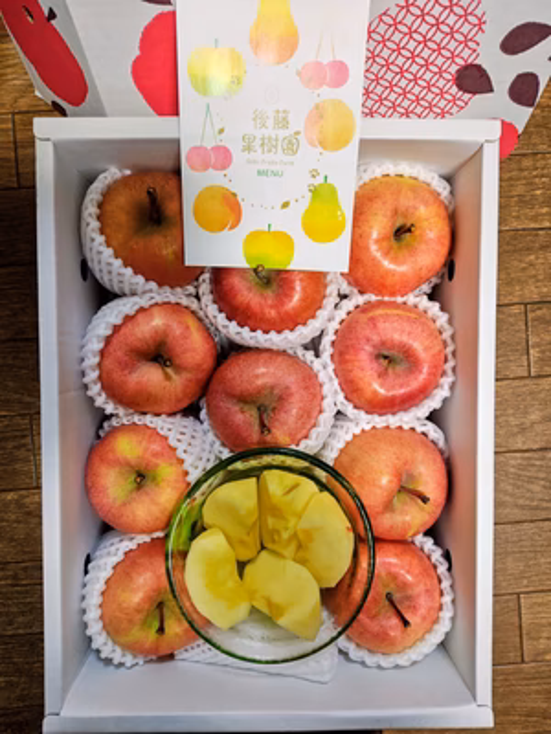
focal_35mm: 23
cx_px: 276
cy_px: 367
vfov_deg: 73.9
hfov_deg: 58.9
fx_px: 488
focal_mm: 5.56
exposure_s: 1/50
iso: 234
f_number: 1.9
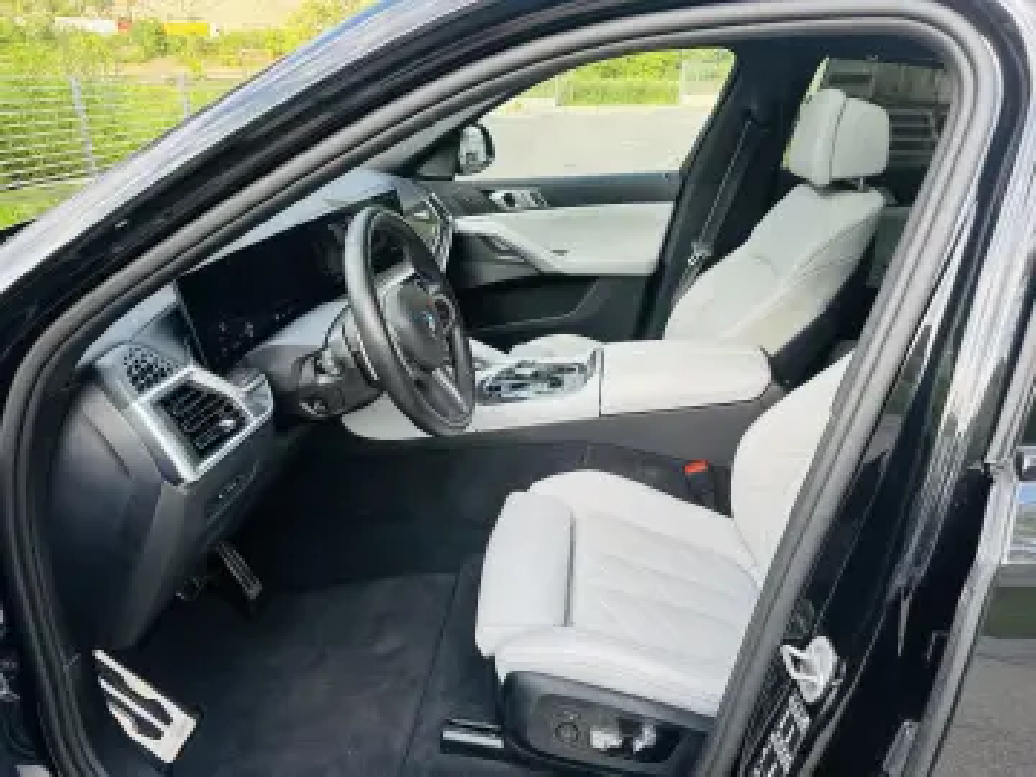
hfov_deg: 71.6
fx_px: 718
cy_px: 388
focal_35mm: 24
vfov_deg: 56.8
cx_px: 518
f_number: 1.78
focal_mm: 6.86
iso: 64
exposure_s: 1/196
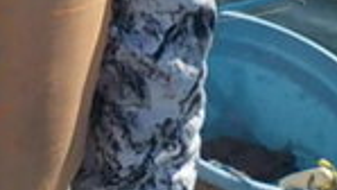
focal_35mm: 140
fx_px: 1252
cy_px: -280
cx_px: -240
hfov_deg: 13.9
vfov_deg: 8.0
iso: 125
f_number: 3.3
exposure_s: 1/1250
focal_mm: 4.1
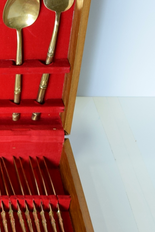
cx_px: -69
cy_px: 172
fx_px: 580
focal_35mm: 90
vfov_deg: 22.4
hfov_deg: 14.3
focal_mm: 18
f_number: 4
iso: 450
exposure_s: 1/60
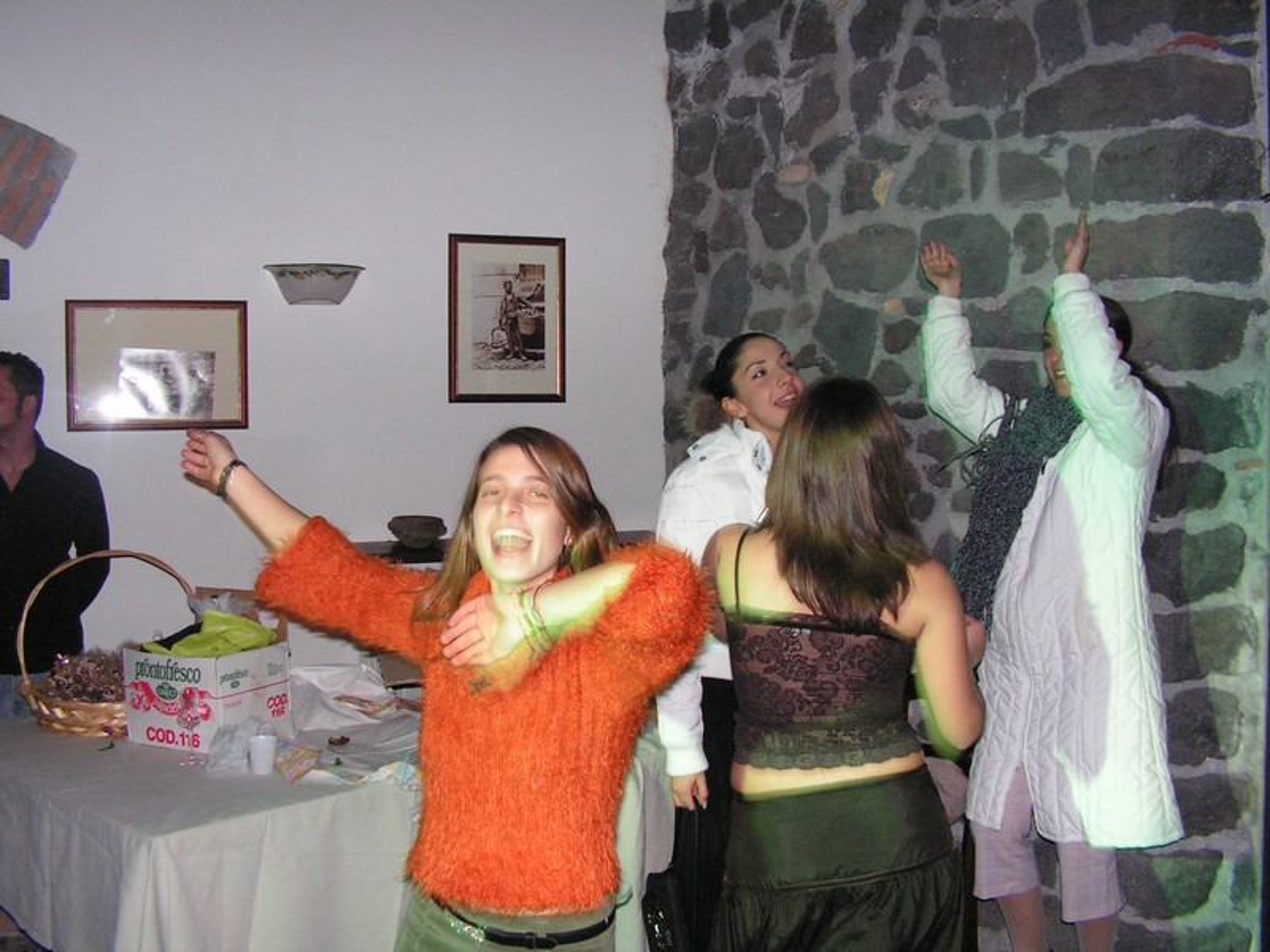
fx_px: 1321
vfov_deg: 39.7
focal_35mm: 36
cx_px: 635
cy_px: 476
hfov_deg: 51.4
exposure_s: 1/40
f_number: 3.2
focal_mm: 6
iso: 200
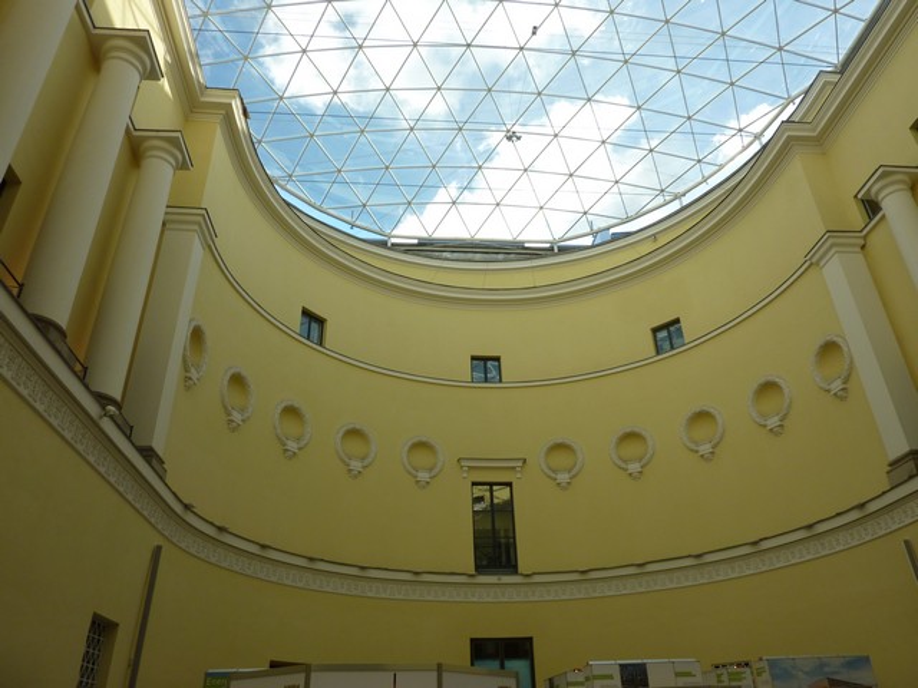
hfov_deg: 69.4
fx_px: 663
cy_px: 344
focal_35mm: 25
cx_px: 459
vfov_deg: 54.9
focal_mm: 4.1
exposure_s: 1/200
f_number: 4
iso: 80
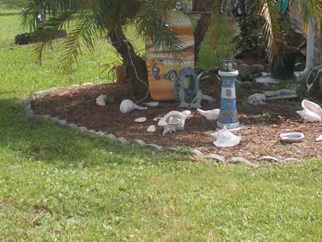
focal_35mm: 91
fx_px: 847
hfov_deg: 21.3
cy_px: 23
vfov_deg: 16.0
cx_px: 247
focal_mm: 4.6
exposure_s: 1/125
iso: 80
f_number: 8
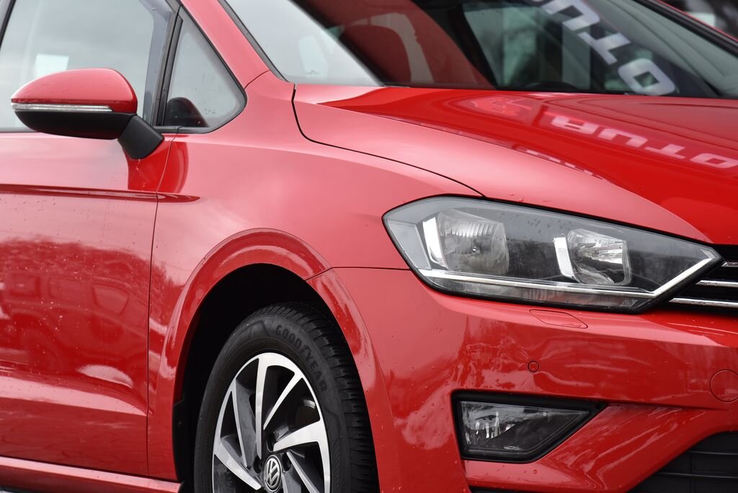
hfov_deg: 17.1
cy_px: 246
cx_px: 369
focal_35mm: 120
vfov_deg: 11.4
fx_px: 2461
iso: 500
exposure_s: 1/320
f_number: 9
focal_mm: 120
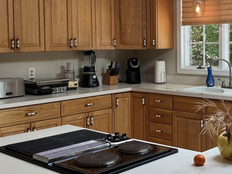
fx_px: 389
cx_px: 169
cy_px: 53
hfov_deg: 32.7
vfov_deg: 25.1
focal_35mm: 58
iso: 64
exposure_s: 1/120
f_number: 1.78
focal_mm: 6.76
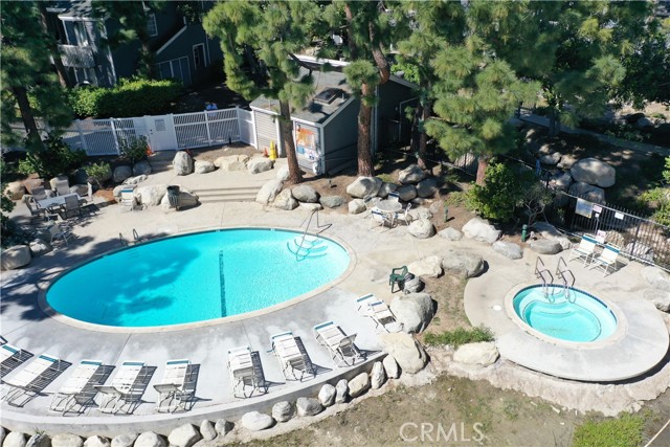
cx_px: 335
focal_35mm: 28
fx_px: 521
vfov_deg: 46.4
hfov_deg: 65.5
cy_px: 224
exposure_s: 1/80
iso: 100
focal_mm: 10.26
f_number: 3.5
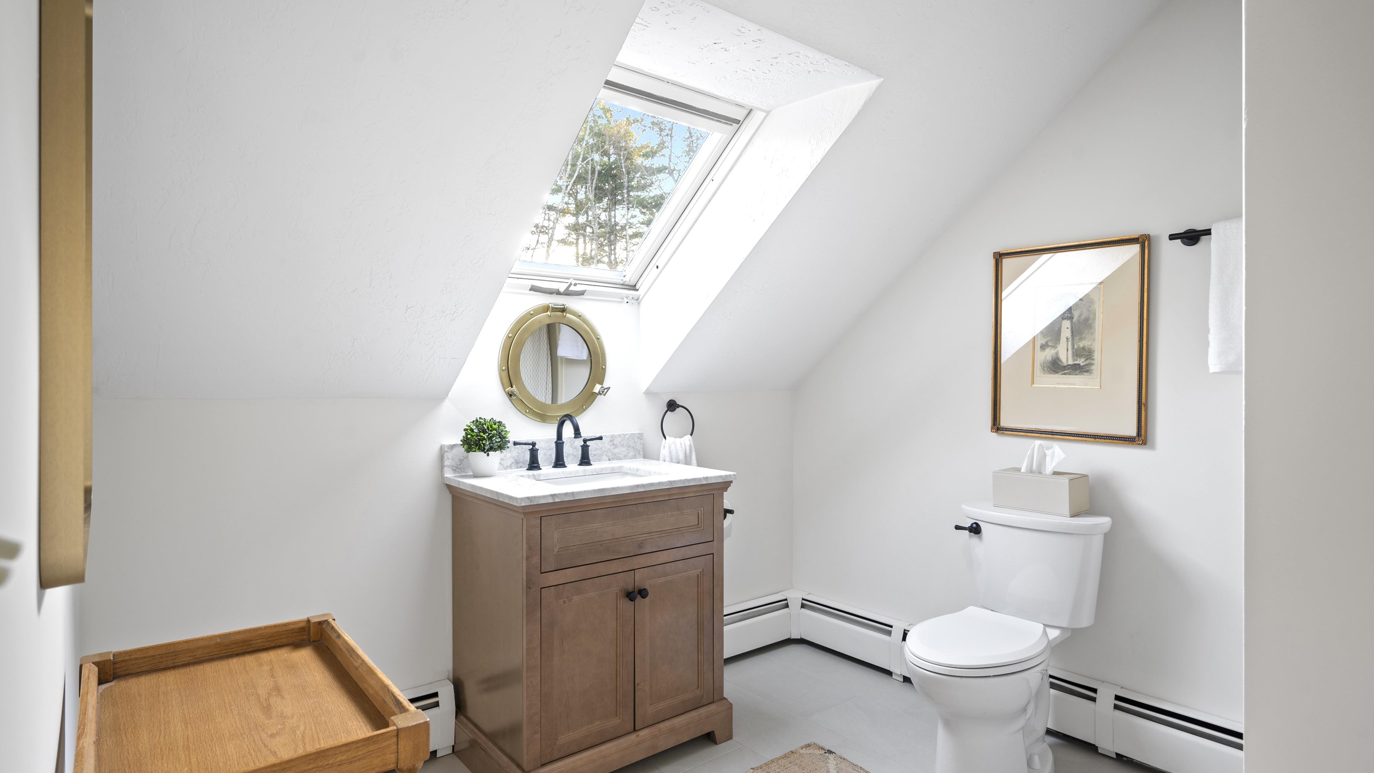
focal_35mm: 20
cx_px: 685
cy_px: 381
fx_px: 729
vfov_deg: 55.9
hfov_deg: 86.6
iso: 250
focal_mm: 19
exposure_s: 3
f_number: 7.1
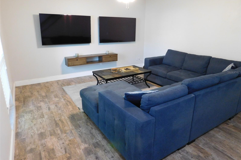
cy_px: 72
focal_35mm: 24
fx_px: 161
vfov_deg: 53.0
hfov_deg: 73.7
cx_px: 121
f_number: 3
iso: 360
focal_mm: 4
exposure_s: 1/30
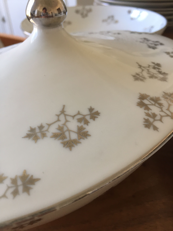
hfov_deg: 48.2
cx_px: 86
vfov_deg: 61.7
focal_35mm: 29
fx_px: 193
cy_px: 116
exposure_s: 1/33
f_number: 2.2
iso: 40
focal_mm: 4.15
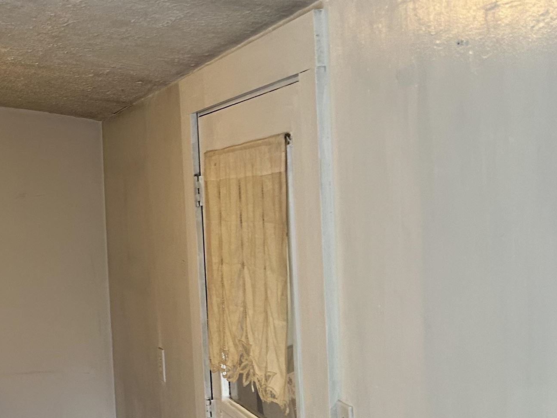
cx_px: -91
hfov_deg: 27.8
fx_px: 998
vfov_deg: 23.5
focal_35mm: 62
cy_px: 283
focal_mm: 5.7
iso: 160
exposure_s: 1/60
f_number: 1.5
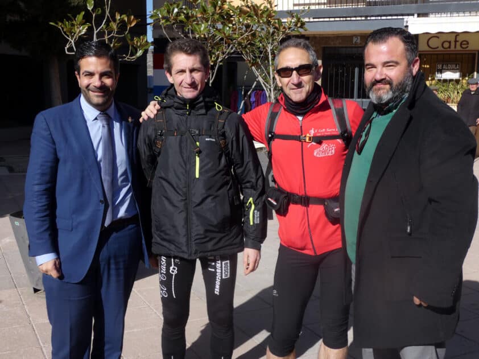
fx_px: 595
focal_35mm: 43
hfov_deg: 43.9
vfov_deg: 33.6
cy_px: 180
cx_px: 240
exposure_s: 1/800
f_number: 3.7
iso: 80
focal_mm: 7.8
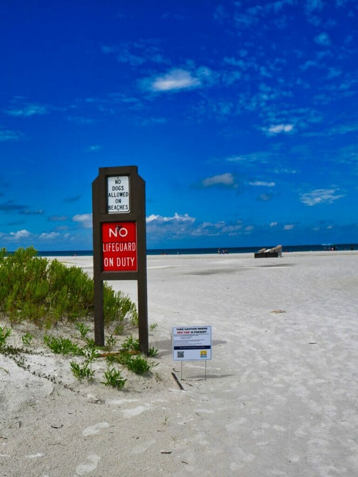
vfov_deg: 46.8
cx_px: 179
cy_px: 238
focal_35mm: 40
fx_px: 551
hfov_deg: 36.0
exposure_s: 1/640
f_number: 11
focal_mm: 20
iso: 200
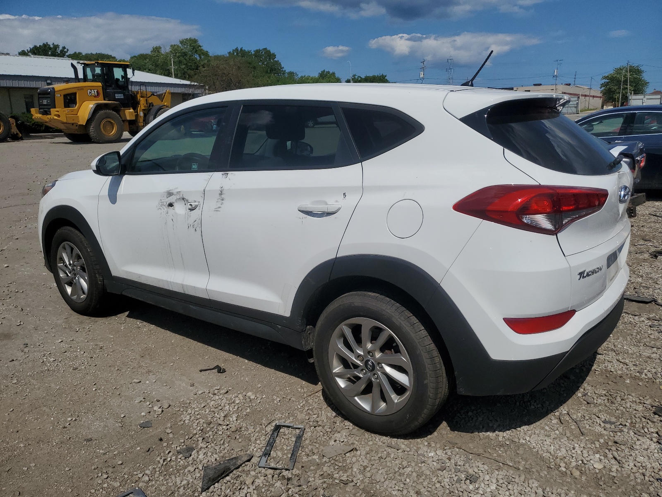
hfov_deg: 67.3
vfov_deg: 53.1
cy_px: 248
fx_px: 497
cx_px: 331
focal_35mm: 26
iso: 50
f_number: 1.5
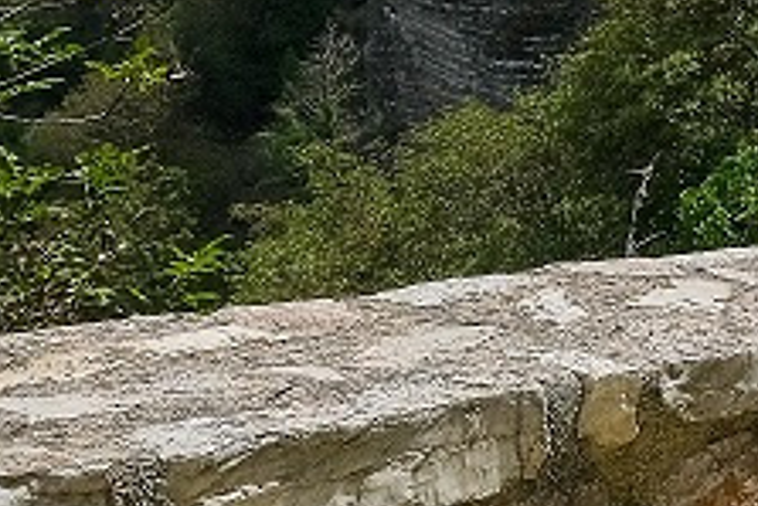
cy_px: -187
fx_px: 1770
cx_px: 1431
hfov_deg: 18.1
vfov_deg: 15.4
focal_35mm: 84
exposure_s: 1/1000
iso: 320
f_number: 10
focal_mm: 10
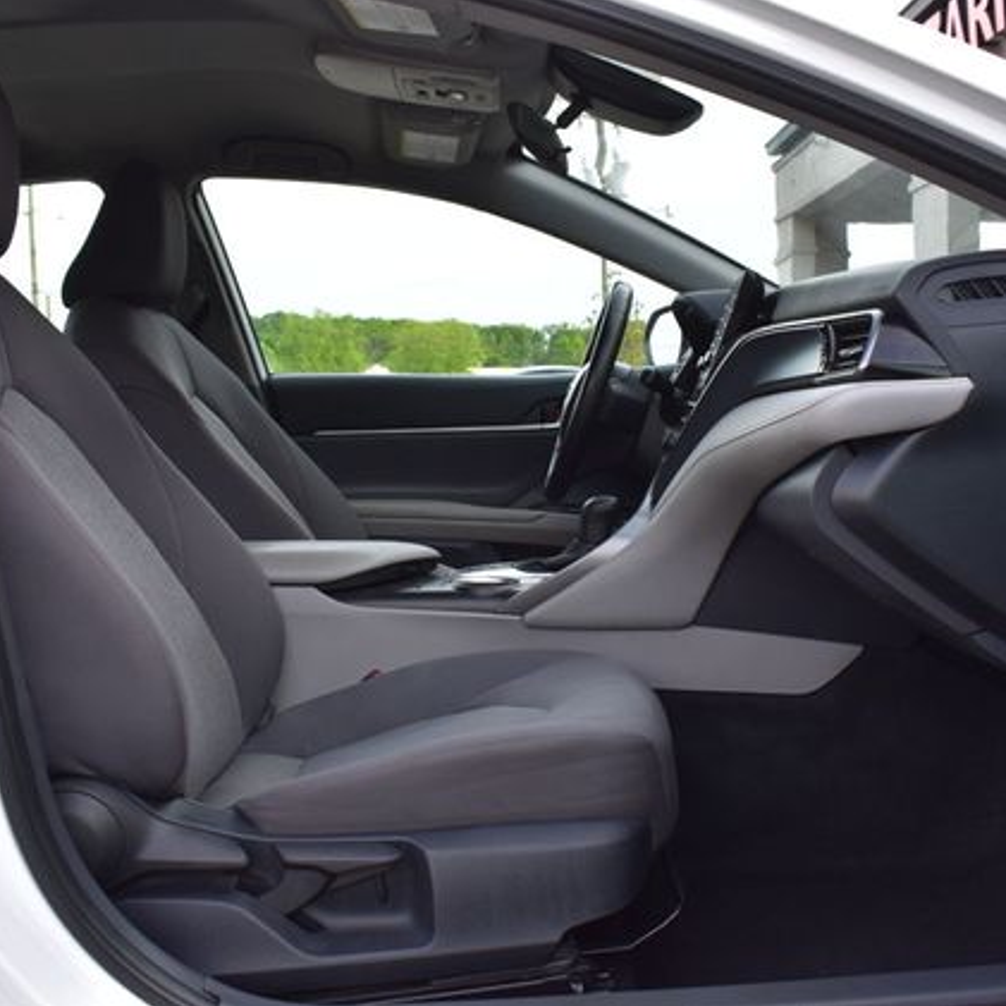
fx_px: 1336
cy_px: 499
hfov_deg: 41.2
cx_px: 547
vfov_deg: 41.3
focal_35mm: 41
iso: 400
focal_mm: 21
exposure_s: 1/100
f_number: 9
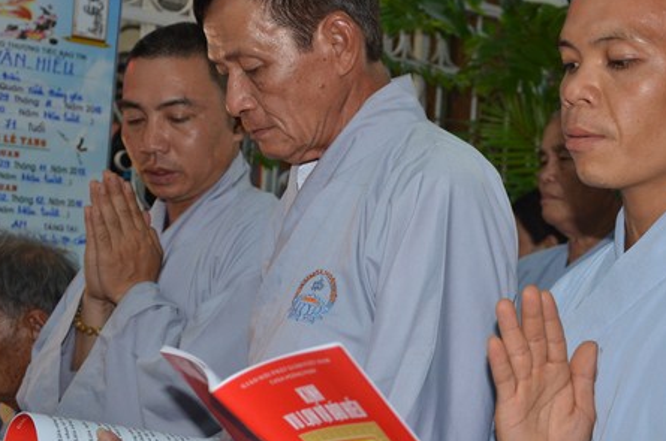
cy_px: 194
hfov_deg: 26.4
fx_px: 1417
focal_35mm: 77
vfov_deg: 17.7
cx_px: 359
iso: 640
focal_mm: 35
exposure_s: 1/60
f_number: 4.5
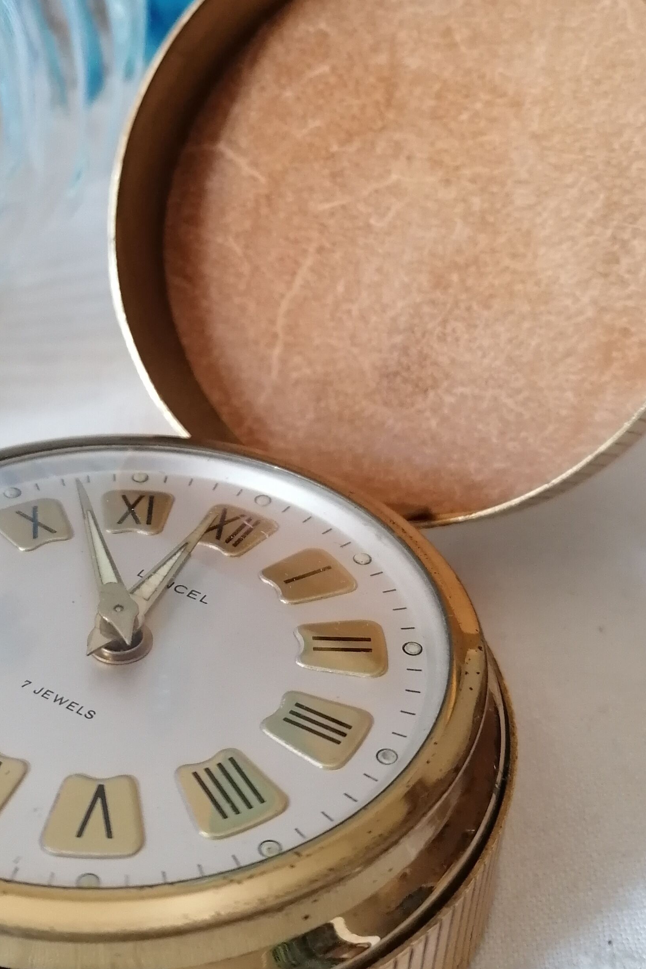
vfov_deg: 42.7
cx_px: 213
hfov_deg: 29.0
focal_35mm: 46
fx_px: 1238
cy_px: 425
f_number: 1.8
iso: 250
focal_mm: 4.75
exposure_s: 1/33.3
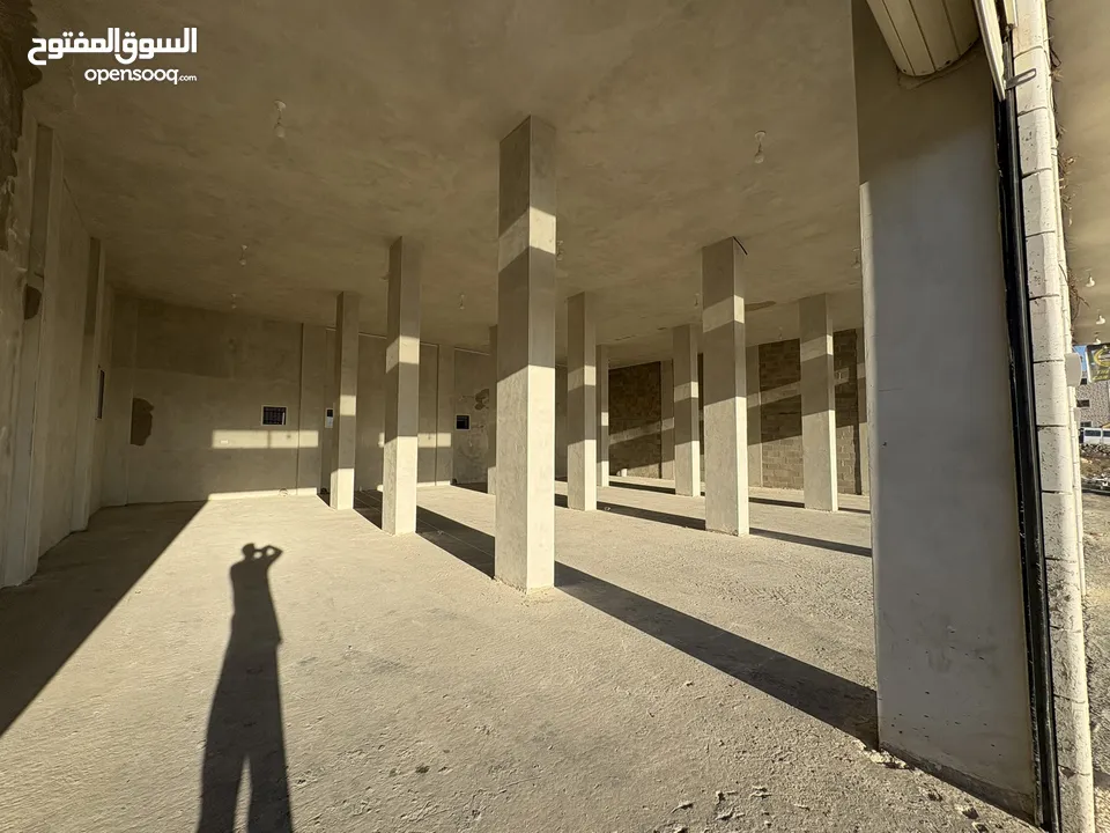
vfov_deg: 85.7
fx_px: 449
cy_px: 416
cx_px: 555
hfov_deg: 102.1
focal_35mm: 14
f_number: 2.2
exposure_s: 1/1449
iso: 50
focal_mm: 2.22
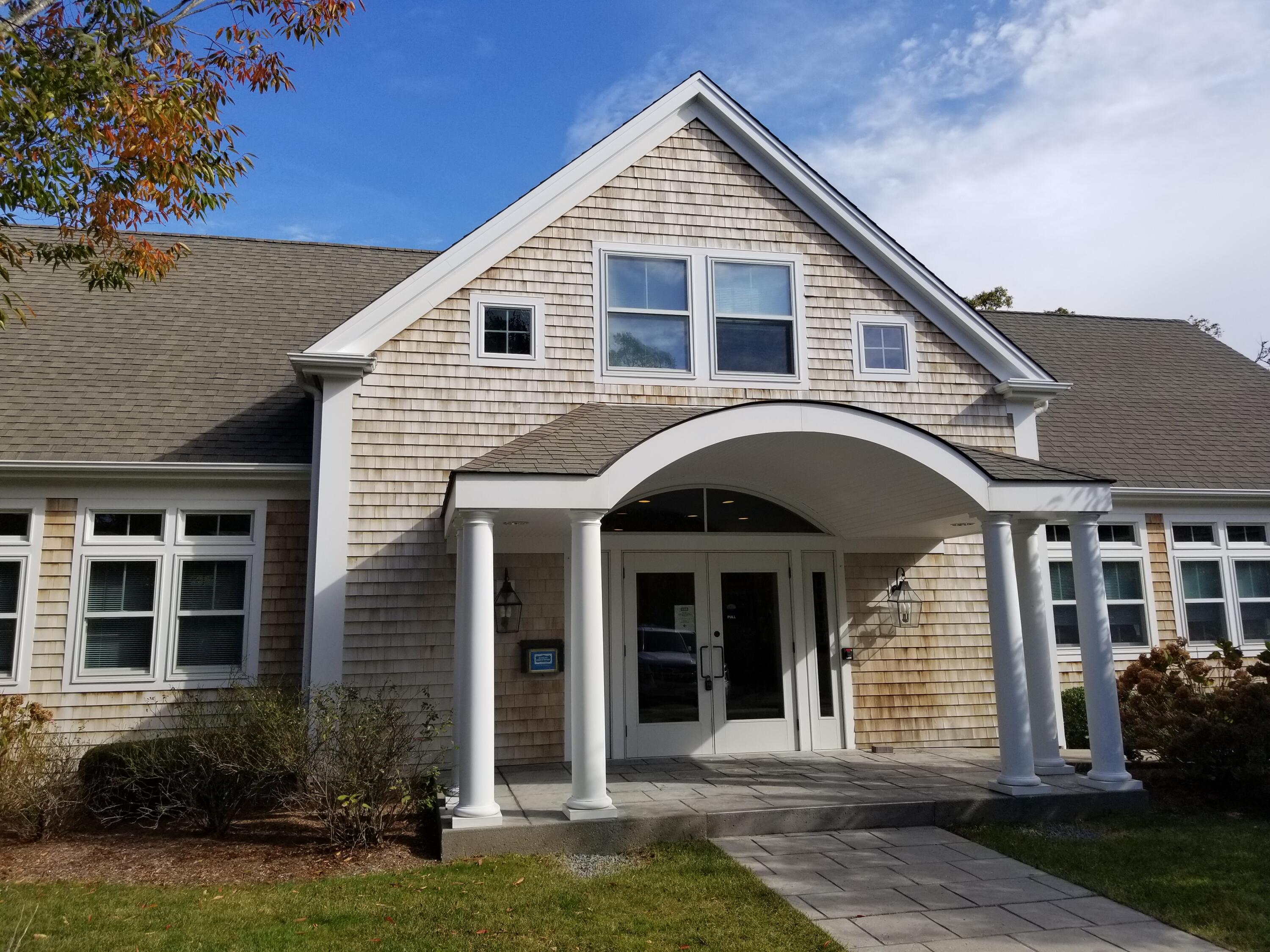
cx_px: 635
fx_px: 954
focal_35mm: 26
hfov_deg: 67.3
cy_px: 476
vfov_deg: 53.1
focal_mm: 4.25
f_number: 1.7
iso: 50
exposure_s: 1/2176
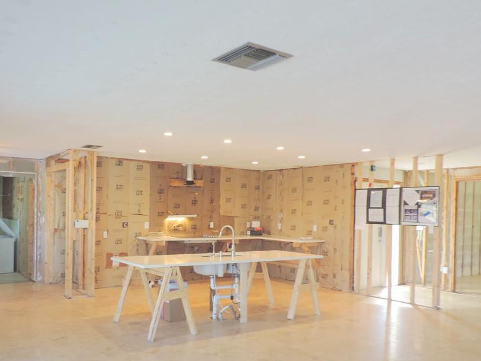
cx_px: 207
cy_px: 216
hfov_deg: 58.1
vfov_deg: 45.2
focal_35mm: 31
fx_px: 431
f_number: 3
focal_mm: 4.3
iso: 110
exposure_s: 1/30
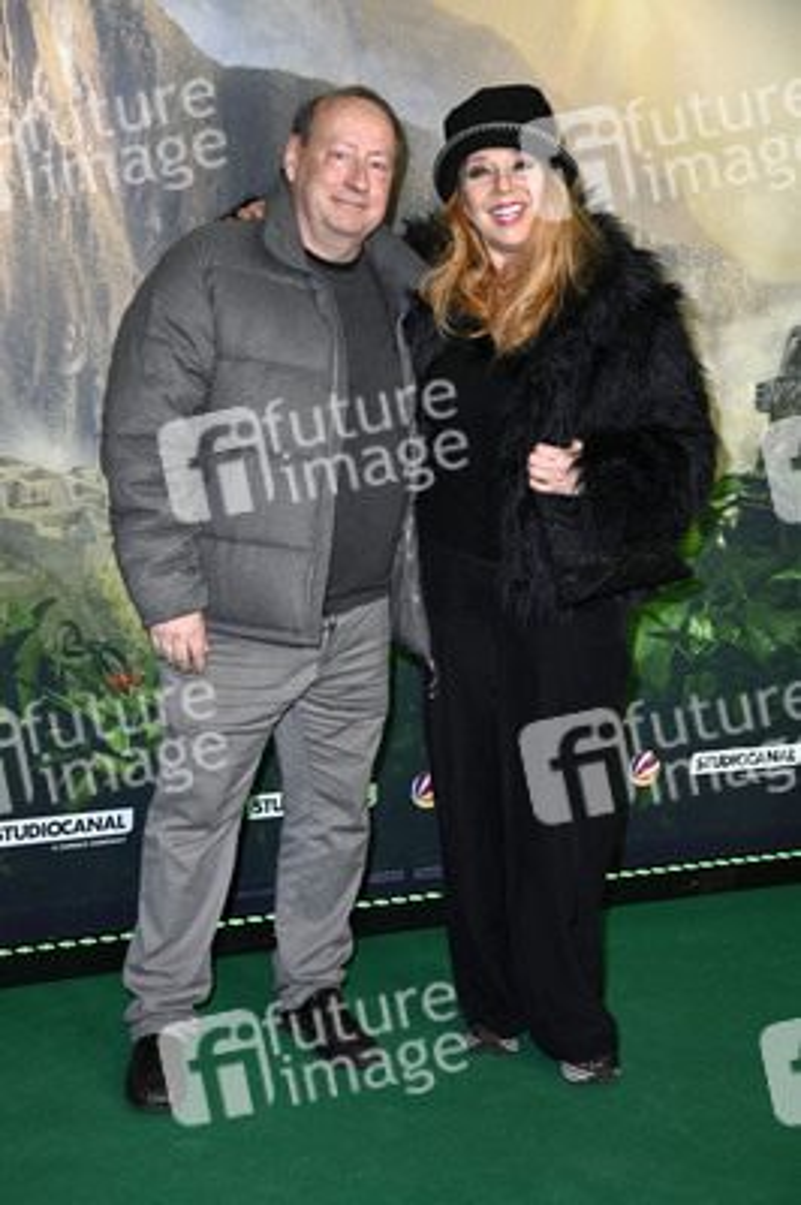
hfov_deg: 21.9
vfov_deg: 32.4
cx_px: 400
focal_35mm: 62
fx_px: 2073
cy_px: 602
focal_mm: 62
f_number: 5
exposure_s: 1/250
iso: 500
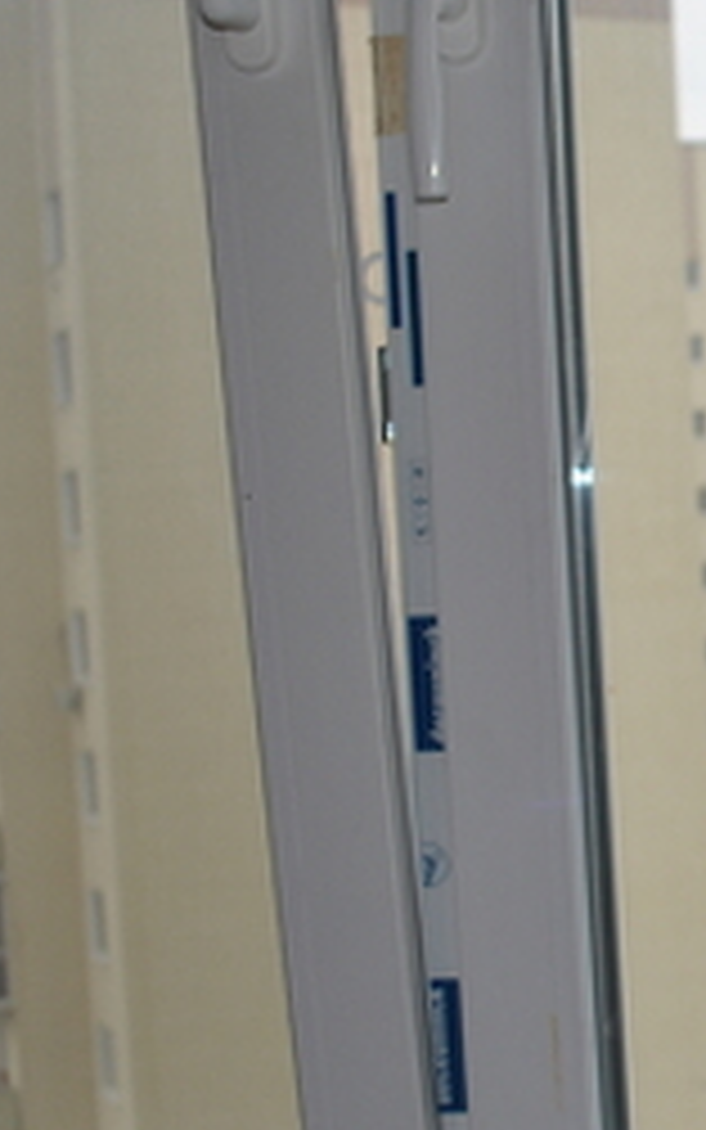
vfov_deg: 21.6
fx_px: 2954
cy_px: 612
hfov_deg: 12.6
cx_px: 1187
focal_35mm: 96
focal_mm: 22
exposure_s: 1/125
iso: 140
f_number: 3.8
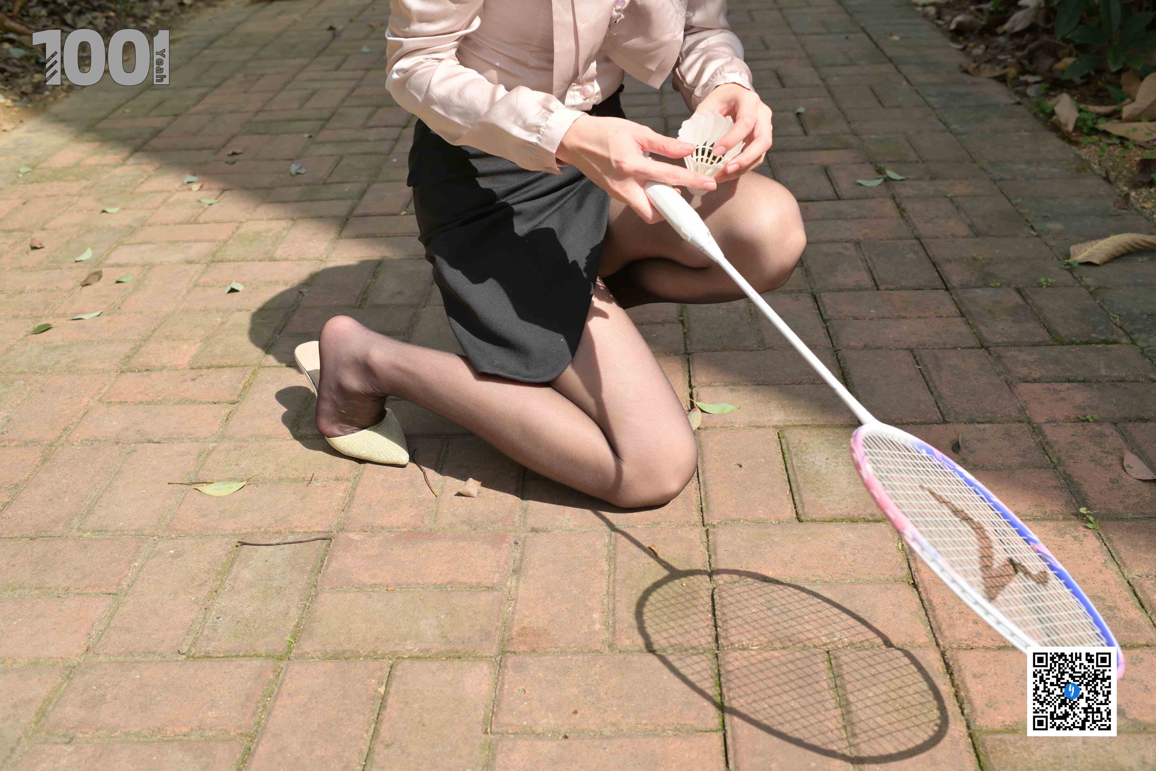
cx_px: 578
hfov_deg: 54.4
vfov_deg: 37.9
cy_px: 386
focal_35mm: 35
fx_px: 1124
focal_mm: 35
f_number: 6.3
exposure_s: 1/320
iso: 200
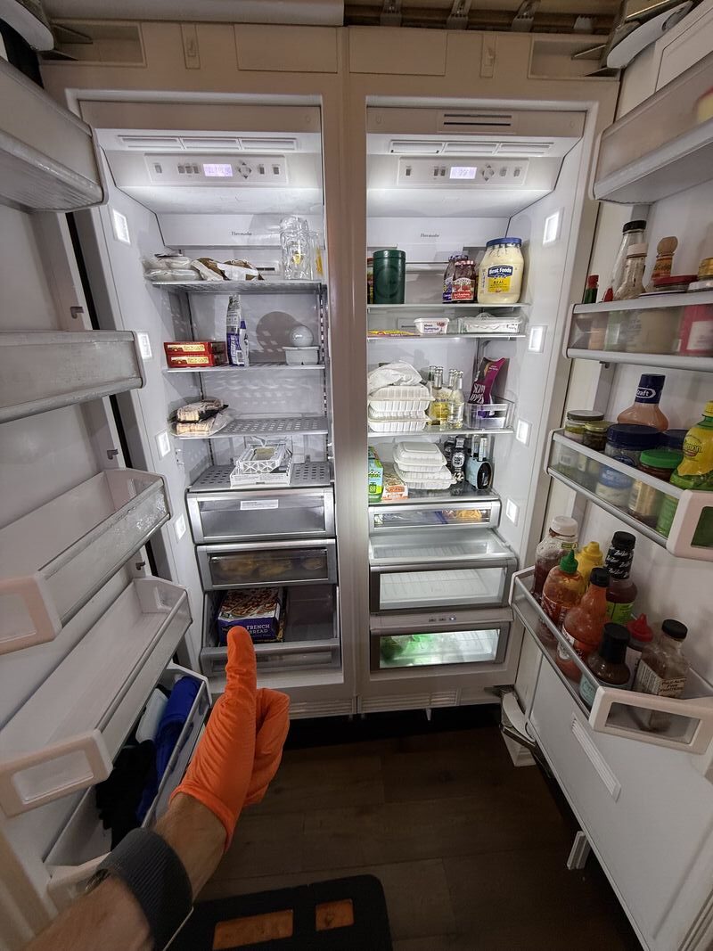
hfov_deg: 85.7
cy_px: 476
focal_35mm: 14
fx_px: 385
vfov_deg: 102.1
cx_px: 356
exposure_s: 1/139
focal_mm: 2.22
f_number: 2.2
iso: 125
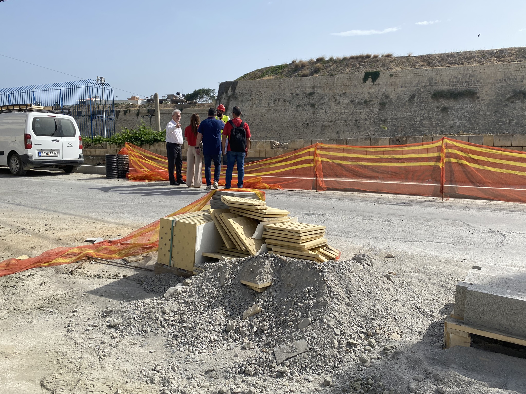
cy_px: 197
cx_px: 263
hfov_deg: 67.3
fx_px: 395
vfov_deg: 53.1
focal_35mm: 26
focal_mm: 4.25
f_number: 1.8
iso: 32
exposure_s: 1/3984
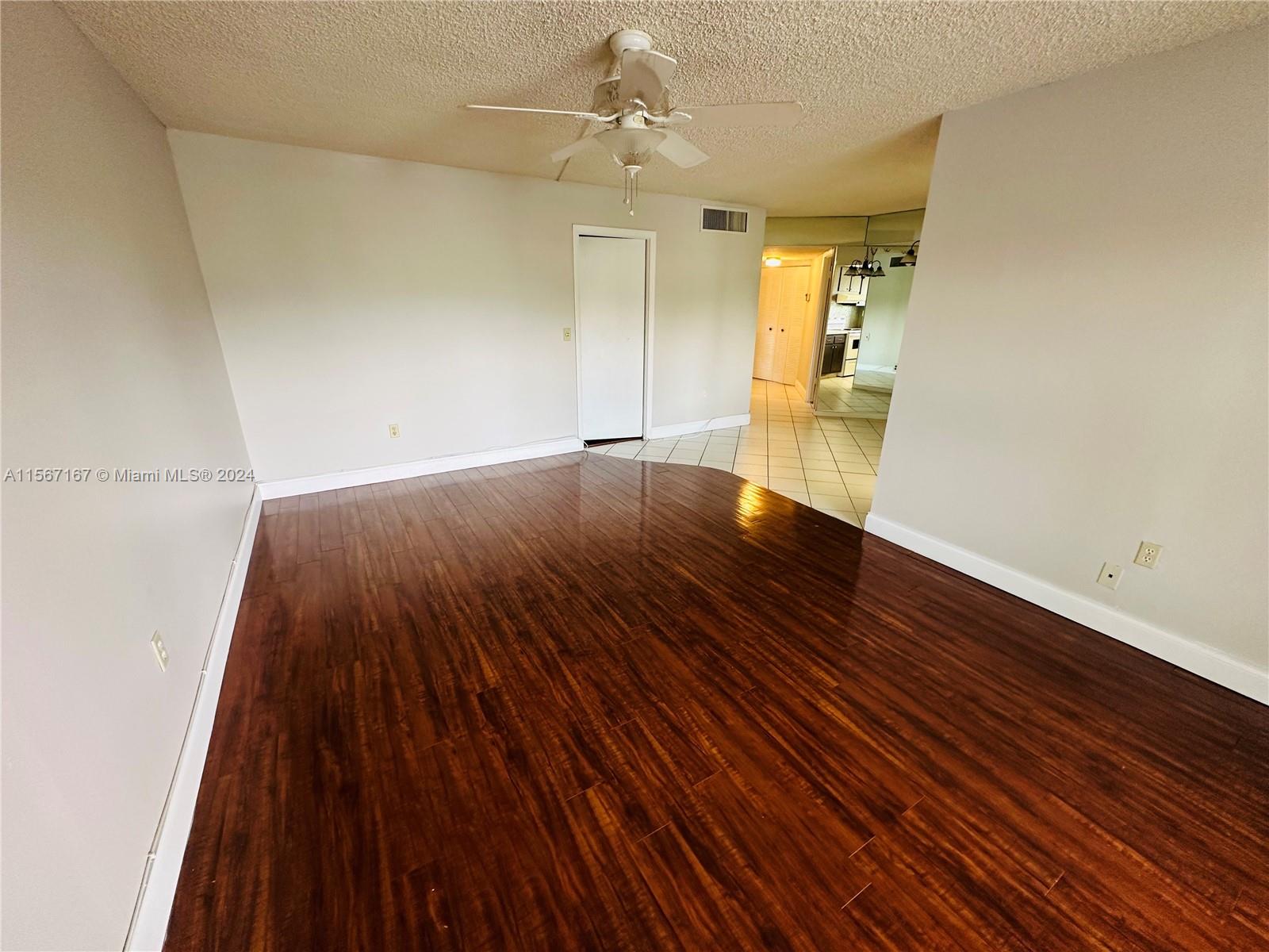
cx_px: 634
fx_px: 513
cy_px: 476
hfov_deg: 102.1
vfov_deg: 85.7
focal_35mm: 14
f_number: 2.2
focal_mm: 2.22
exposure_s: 1/60
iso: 200
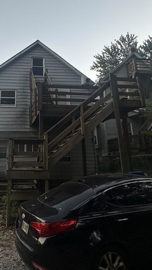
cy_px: 95
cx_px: 34
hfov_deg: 38.9
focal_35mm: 29
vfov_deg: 64.7
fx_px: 208
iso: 125
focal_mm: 2.22
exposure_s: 1/99
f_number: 2.2
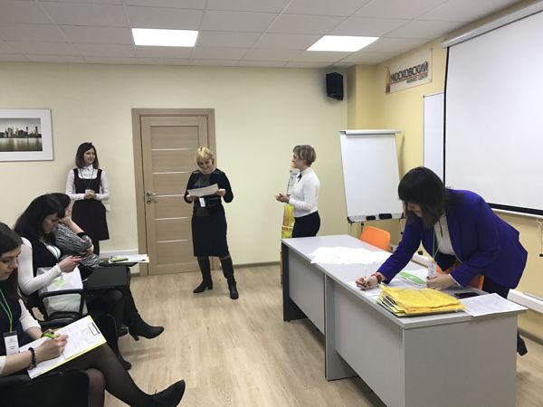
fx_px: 439
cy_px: 204
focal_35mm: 28
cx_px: 272
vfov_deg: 49.7
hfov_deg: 63.4
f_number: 1.8
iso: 25
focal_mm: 3.99
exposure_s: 1/33
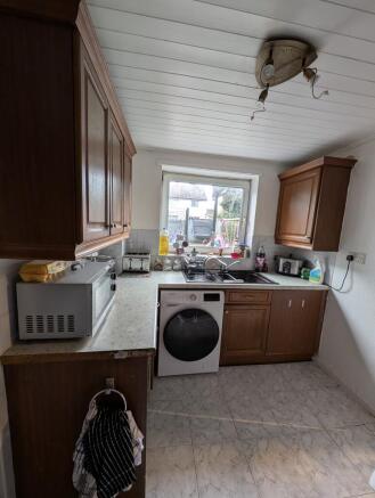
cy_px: 249
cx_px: 188
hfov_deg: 94.6
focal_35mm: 12
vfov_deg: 110.5
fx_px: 173
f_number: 1.95
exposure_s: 1/25.9
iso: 60
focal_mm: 2.23
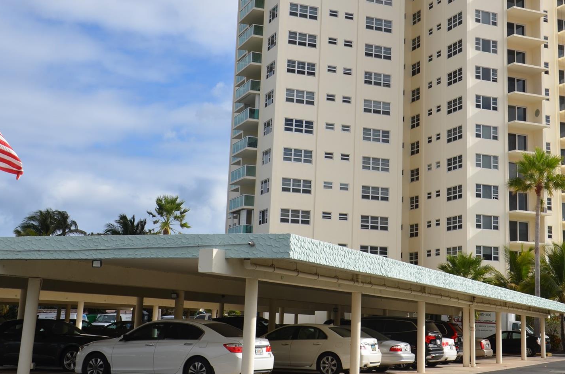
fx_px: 877
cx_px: 358
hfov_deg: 35.5
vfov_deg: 23.9
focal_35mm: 56
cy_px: 110
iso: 100
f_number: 8
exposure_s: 1/250
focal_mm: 26
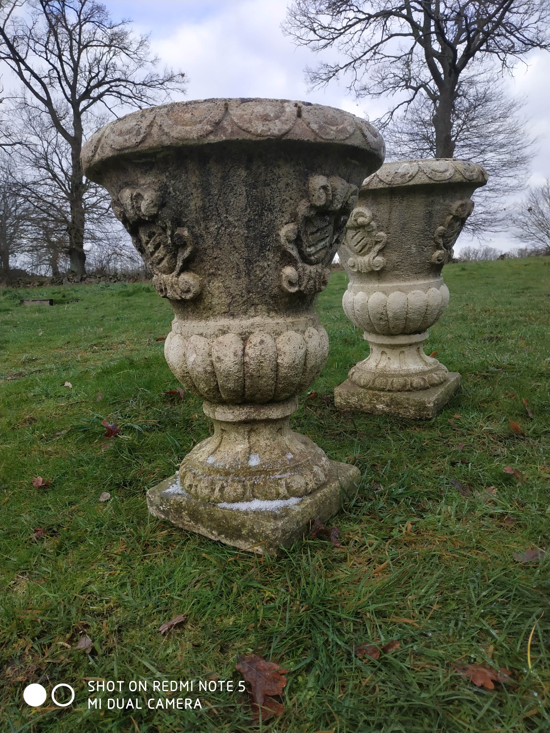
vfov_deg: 71.6
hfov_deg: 56.8
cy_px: 366
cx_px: 275
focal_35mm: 24
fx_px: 508
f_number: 1.9
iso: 160
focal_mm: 3.94
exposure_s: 1/1038
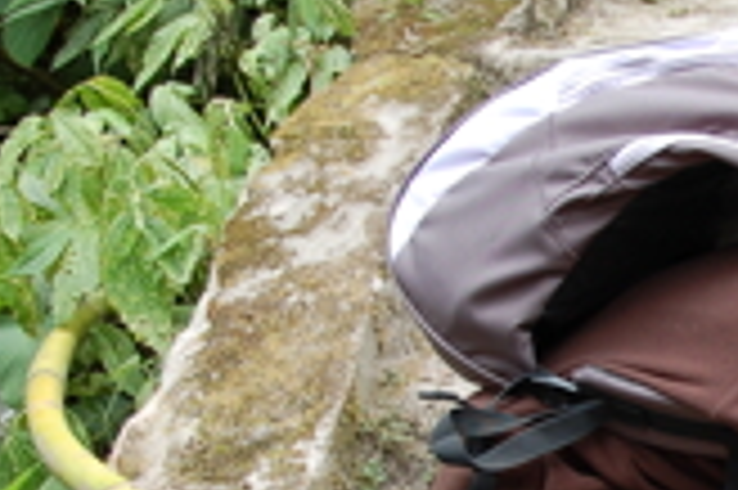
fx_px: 2478
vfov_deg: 11.2
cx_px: 914
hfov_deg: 16.2
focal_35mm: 121
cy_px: 436
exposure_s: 1/80
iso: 200
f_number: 4.5
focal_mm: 24
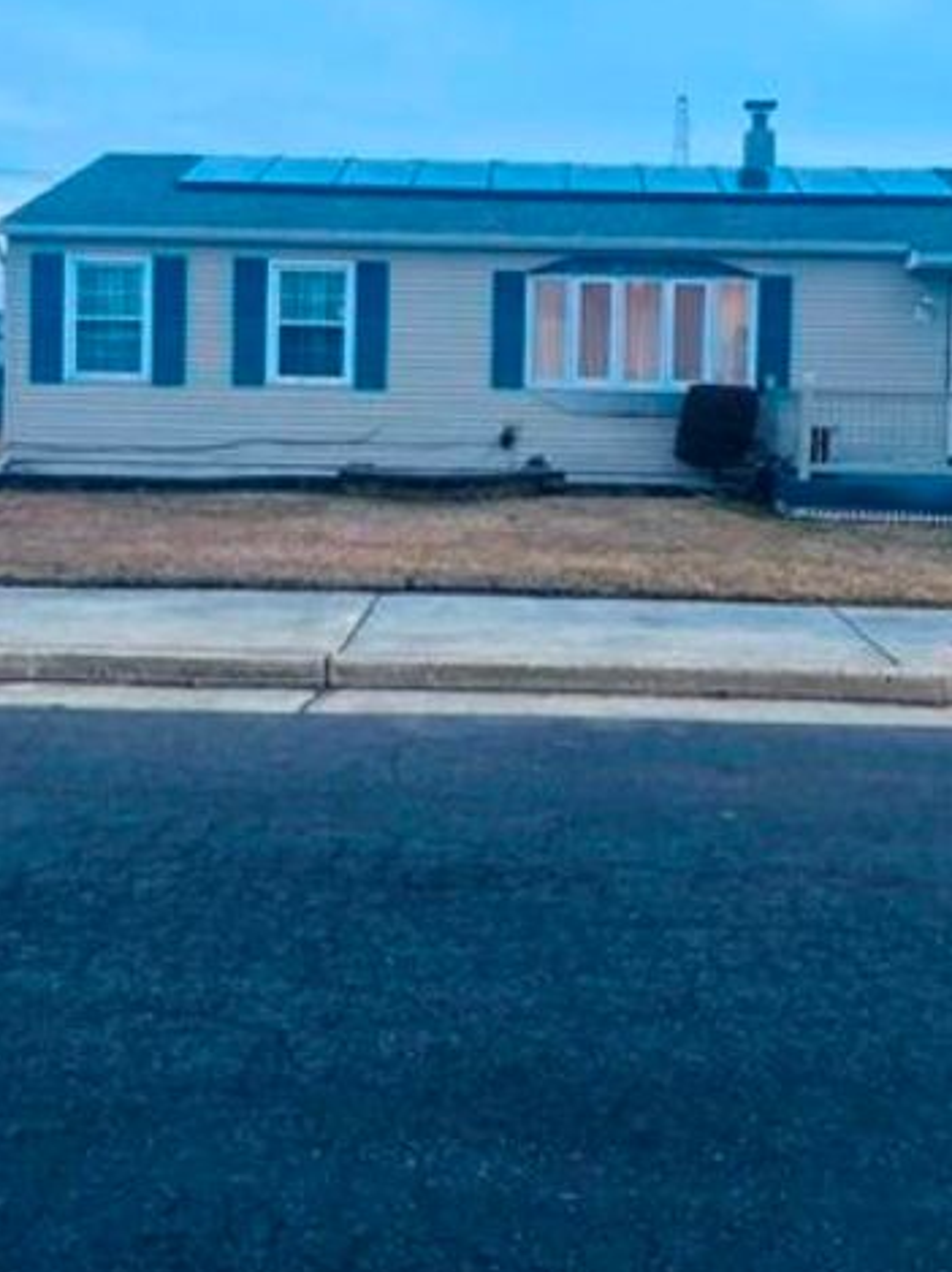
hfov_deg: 38.6
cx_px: 526
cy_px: 416
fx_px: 1359
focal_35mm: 37
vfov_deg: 49.2
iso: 400
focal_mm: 5.96
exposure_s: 1/60
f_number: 1.6
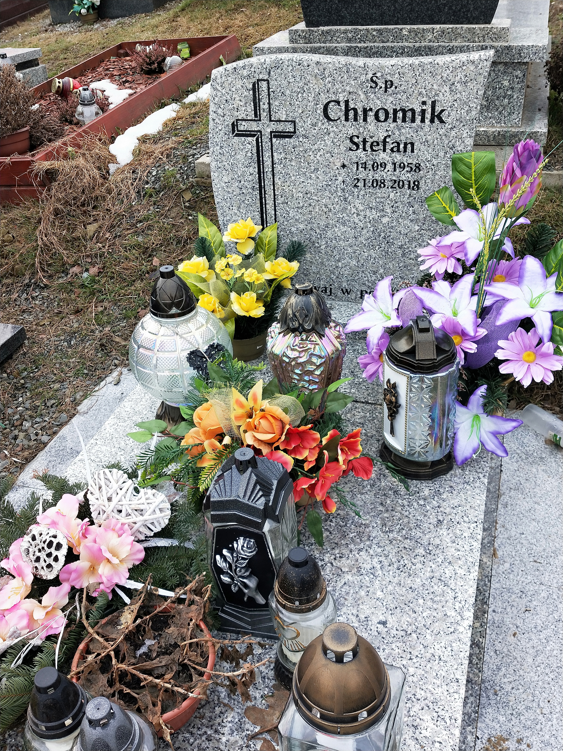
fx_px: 499
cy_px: 376
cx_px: 282
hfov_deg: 58.9
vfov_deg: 73.9
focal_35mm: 23
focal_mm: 3.99
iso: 33
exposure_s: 1/150
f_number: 1.7
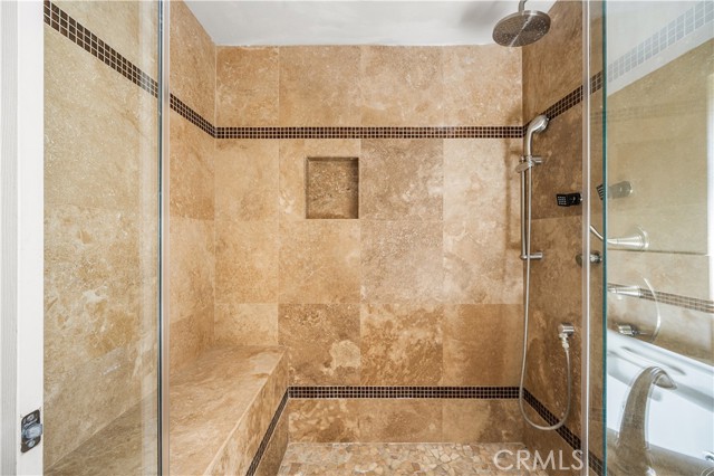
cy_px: 238
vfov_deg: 81.1
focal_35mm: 14
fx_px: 278
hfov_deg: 104.3
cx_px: 357
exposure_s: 1.3
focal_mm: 14
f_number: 5.6
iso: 100
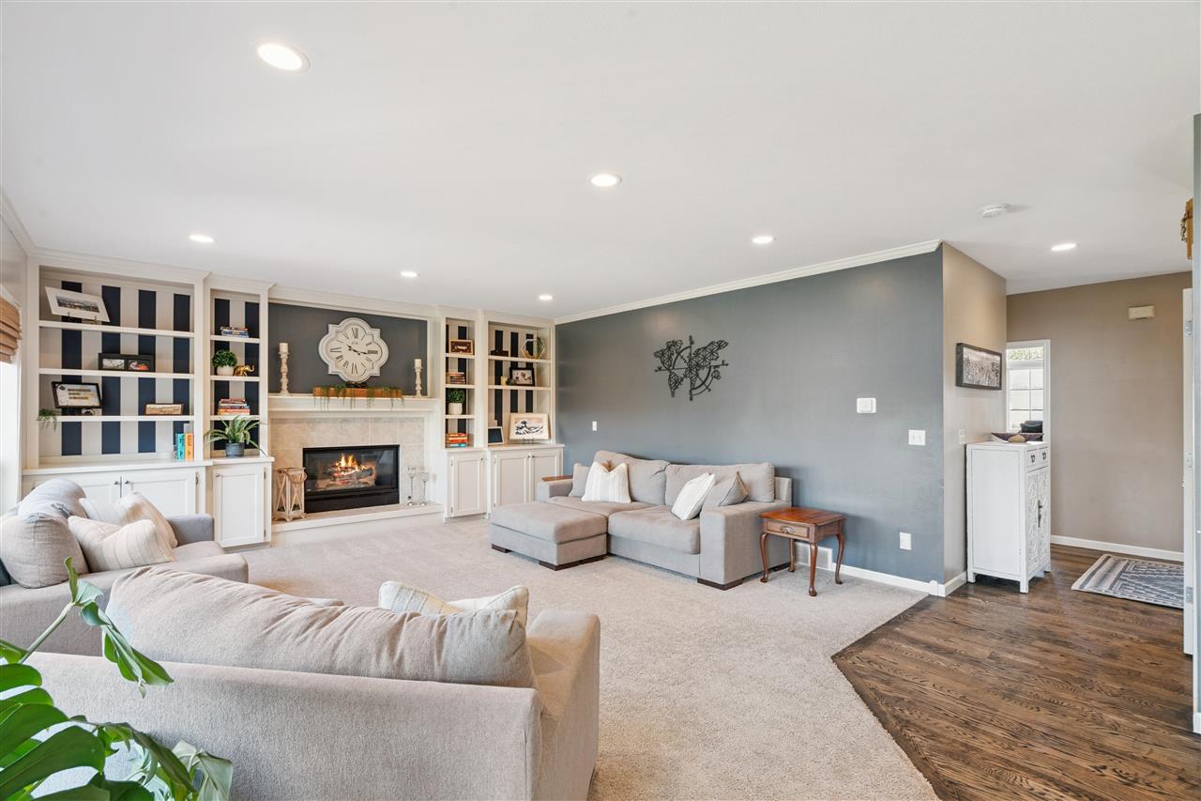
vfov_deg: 73.7
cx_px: 600
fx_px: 534
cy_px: 400
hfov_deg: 96.7
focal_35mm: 16
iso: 400
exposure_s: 1/4
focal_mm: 16
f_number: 10
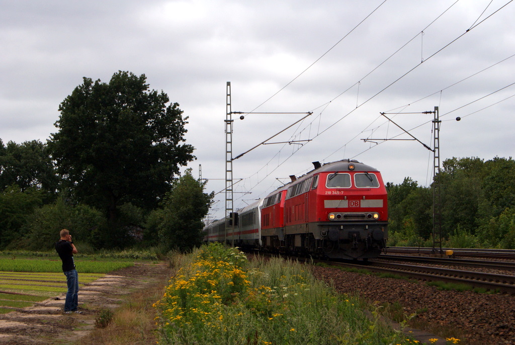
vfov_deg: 16.6
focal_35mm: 82
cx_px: 258
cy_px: 172
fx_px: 1182
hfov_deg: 24.6
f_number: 11
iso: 200
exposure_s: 1/1000
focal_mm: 55
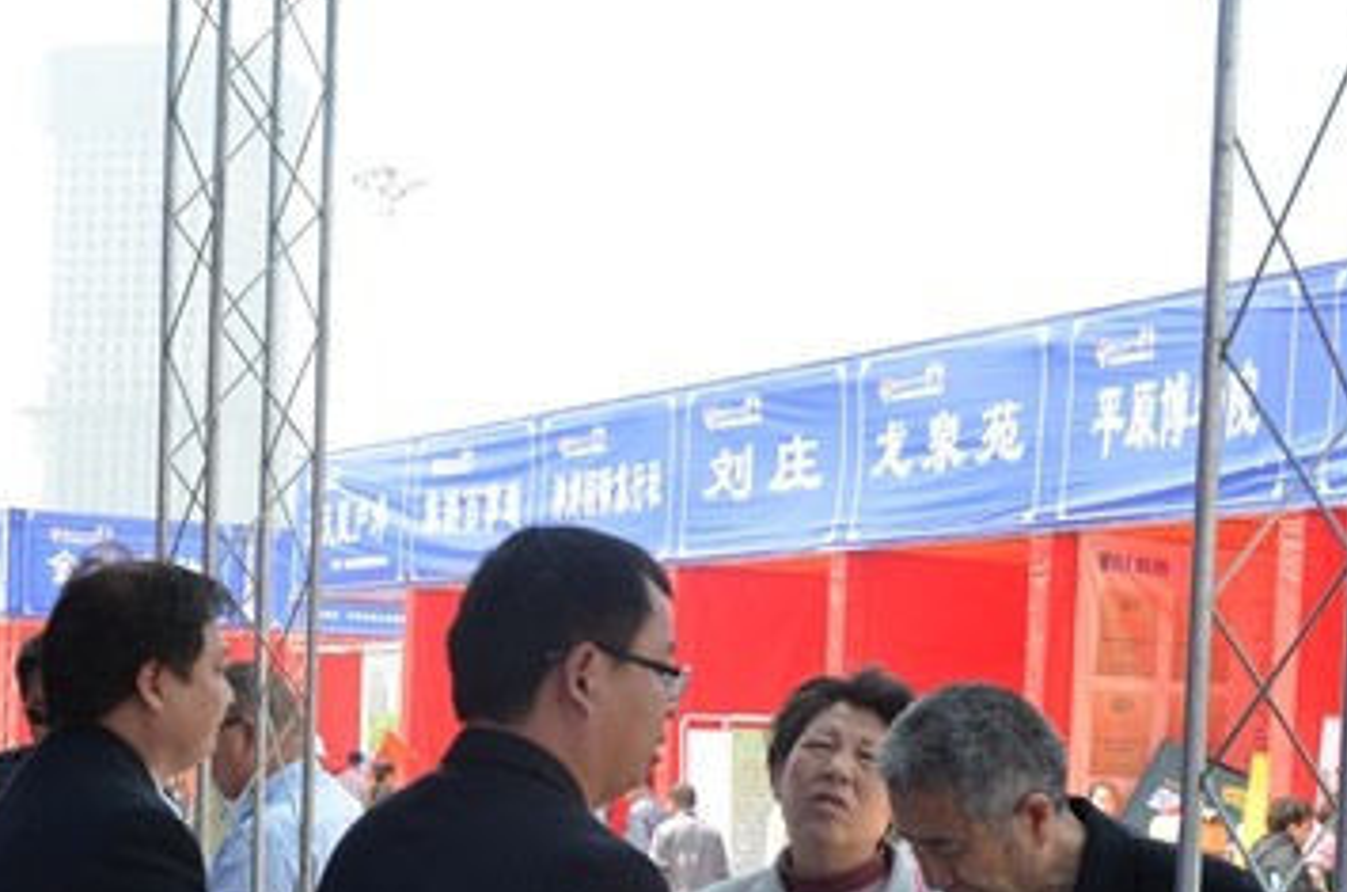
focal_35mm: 77
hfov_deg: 26.0
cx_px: 307
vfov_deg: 17.3
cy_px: 854
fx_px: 2875
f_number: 6.7
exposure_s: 1/180
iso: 200
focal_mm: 26
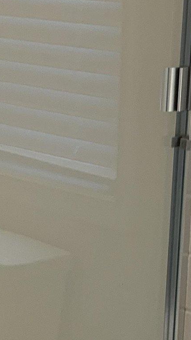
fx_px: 1135
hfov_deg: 9.6
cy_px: 337
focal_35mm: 126
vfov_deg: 16.7
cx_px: 61
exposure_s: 1/60
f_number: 1.8
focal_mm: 3
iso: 50
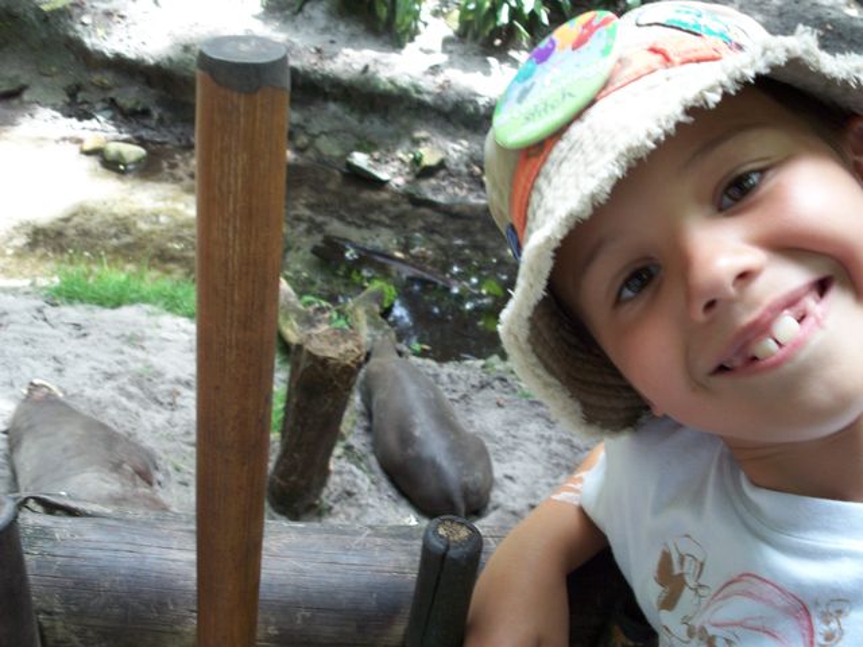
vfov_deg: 38.7
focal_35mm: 37
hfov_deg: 50.1
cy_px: 324
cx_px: 432
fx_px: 922
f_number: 3.4
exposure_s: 1/60
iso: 160
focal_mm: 7.9
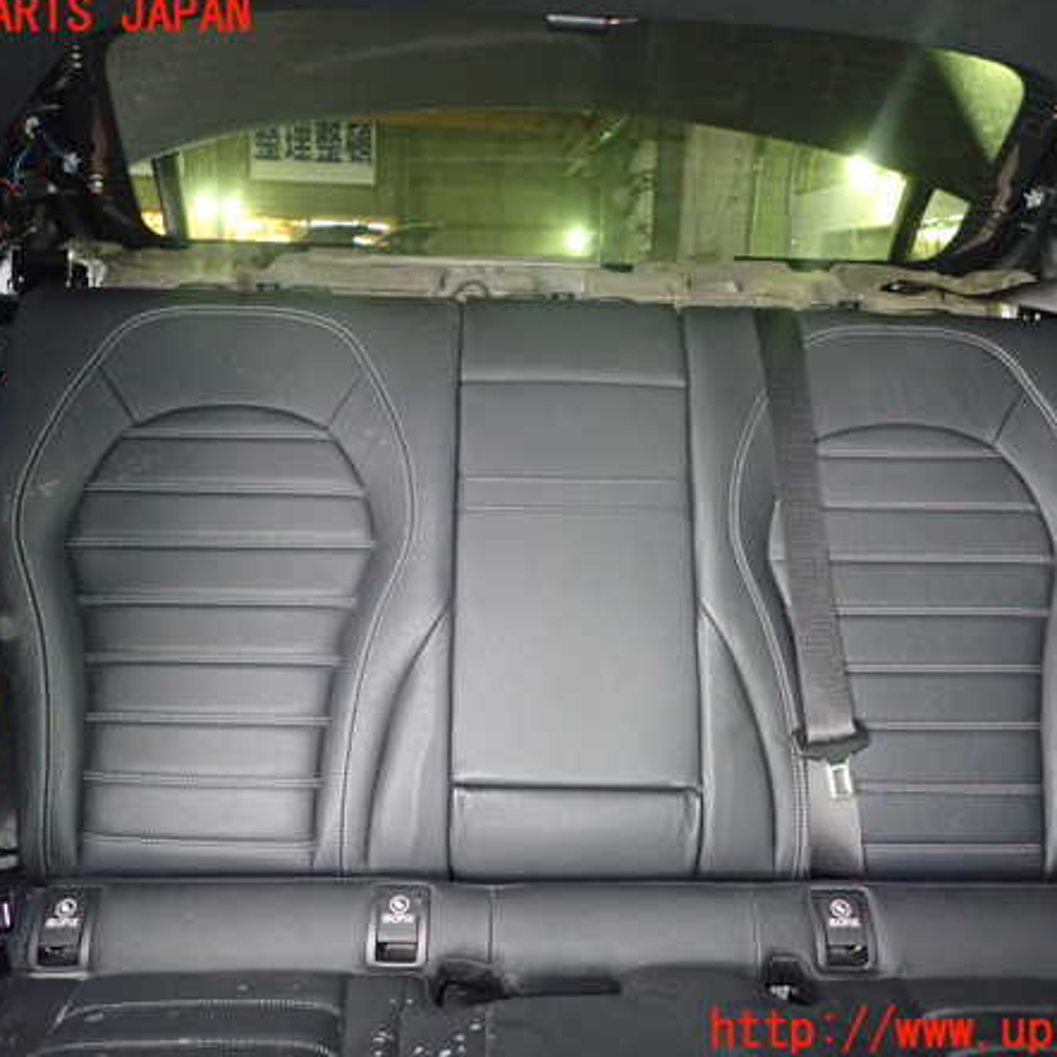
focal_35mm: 30
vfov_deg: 54.0
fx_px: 1036
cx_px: 533
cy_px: 524
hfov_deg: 54.0
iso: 640
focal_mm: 4.5
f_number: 2
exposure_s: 1/30
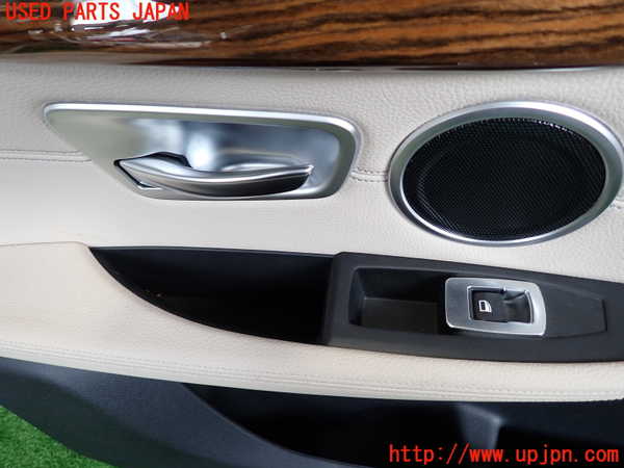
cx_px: 312
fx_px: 451
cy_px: 234
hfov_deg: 69.4
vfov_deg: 54.9
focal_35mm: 25
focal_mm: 4.5
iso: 200
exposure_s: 1/50
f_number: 2
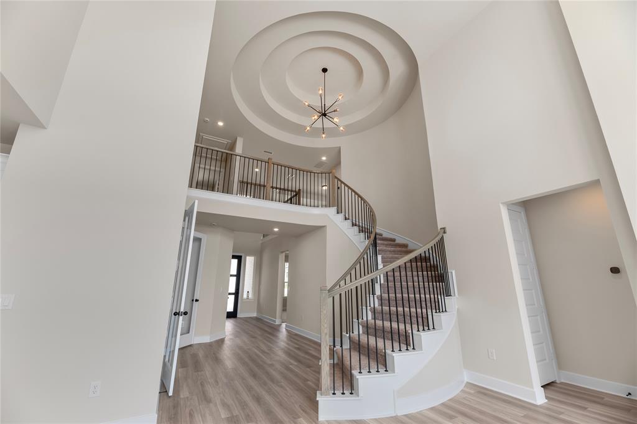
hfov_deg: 104.3
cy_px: 212
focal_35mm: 14
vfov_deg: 81.1
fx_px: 248
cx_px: 318
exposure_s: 1/80
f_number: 8
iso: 100
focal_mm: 14
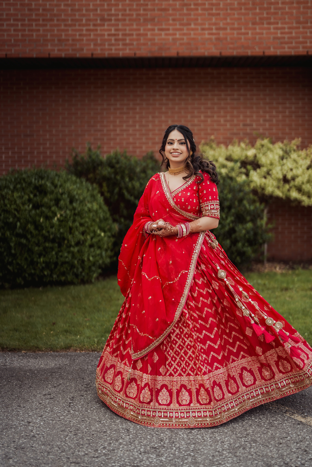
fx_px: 650
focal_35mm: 50
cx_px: 156
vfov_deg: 39.6
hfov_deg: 27.0
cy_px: 234
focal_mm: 50
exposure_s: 1/5000
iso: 100
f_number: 1.2
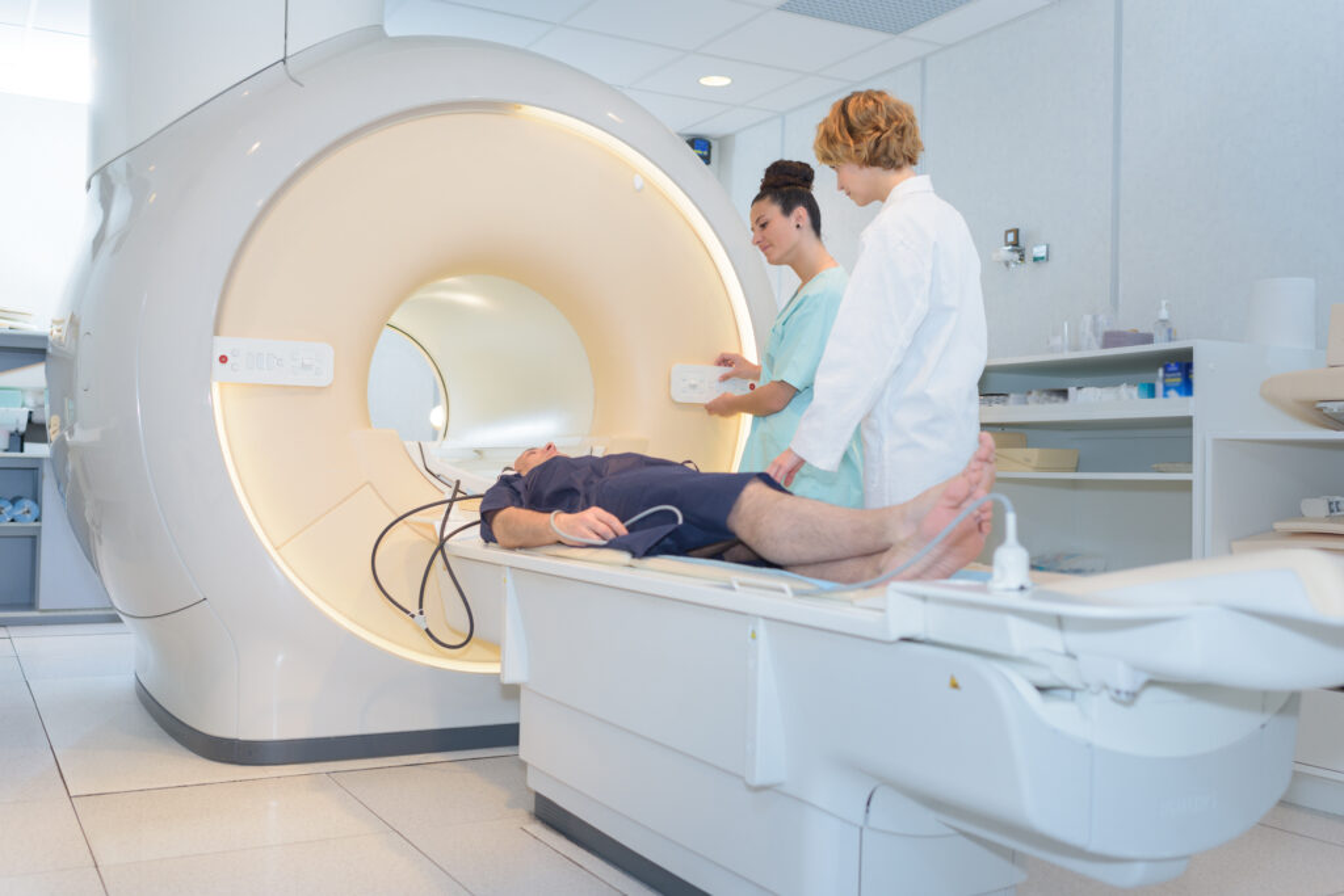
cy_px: 448
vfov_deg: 37.9
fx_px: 1307
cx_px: 672
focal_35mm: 35
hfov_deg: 54.4
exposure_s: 1/100
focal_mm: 35
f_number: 3.2
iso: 320
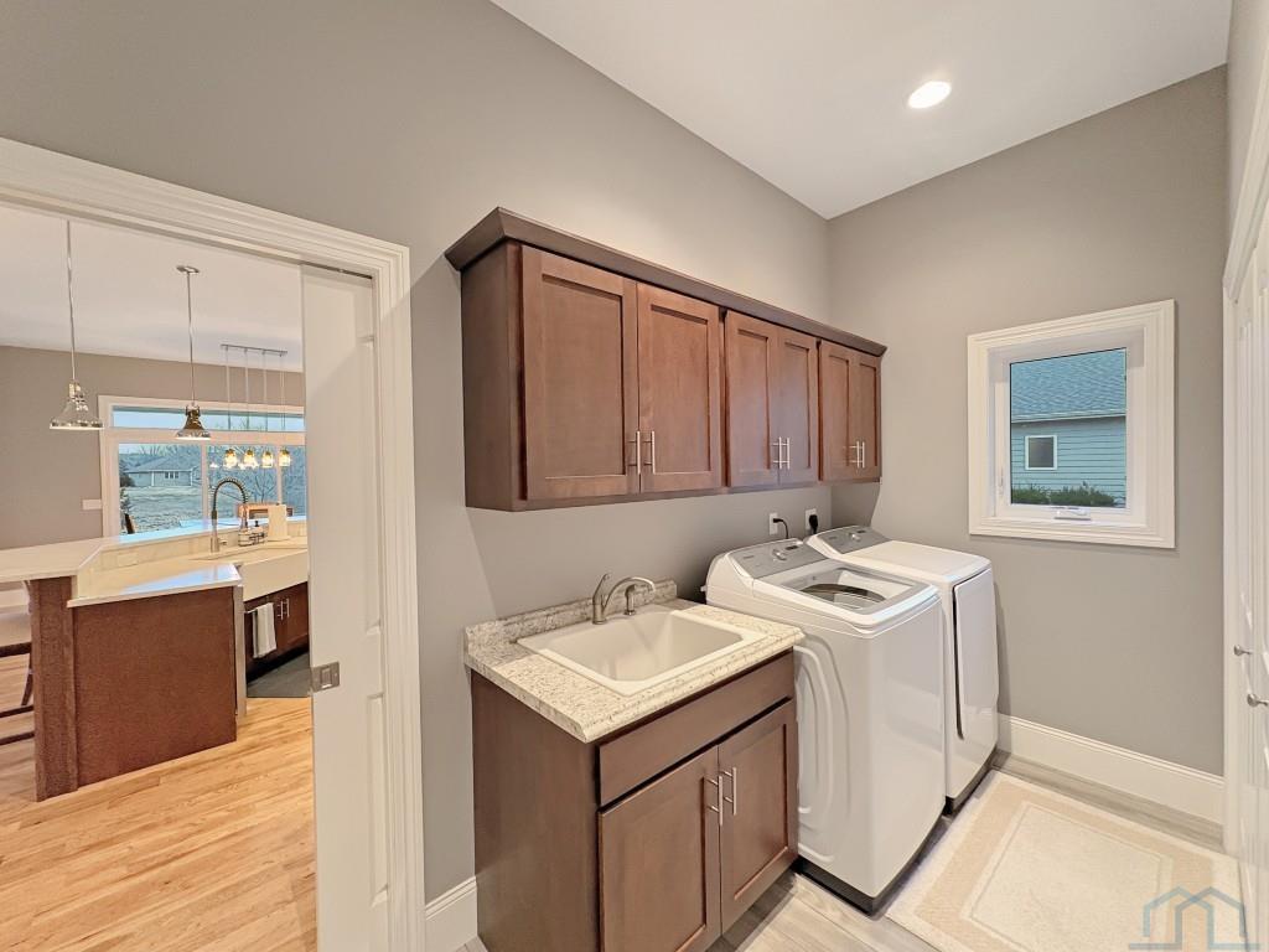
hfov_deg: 102.1
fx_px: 513
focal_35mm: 14
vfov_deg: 85.7
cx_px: 634
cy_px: 476
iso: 640
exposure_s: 1/60
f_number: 2.2
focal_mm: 2.22
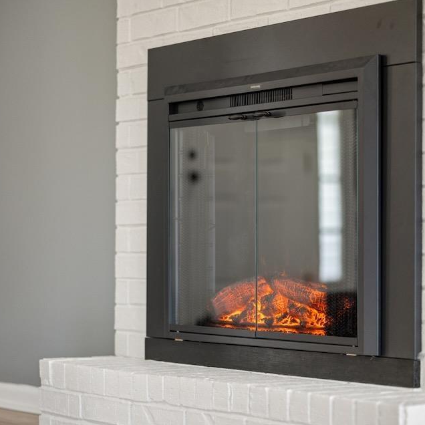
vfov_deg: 16.0
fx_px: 1514
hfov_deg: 16.0
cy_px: 212
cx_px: 247
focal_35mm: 109
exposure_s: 1/400
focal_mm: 85
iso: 1250
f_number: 1.8
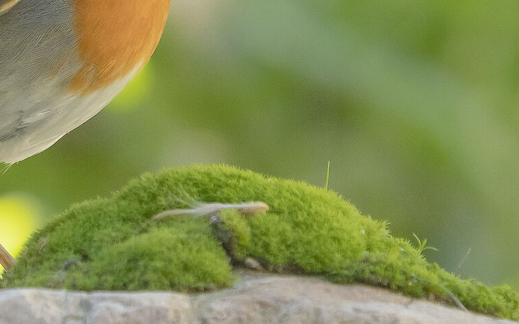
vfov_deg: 0.9
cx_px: 19
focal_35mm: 1395
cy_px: 58
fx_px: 19733
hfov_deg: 1.5
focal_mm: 290
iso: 560
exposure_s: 1/180
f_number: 8
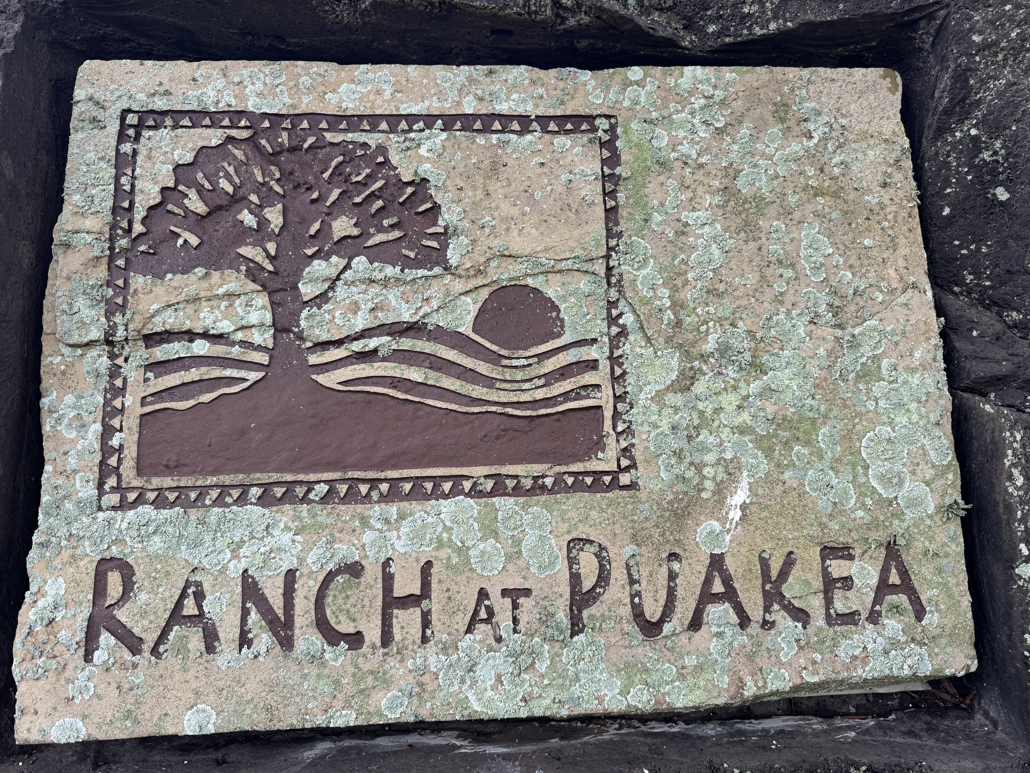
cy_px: 386
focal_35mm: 24
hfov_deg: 71.6
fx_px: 714
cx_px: 515
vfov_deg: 56.8
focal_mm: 6.76
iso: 80
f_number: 1.78
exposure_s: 1/495
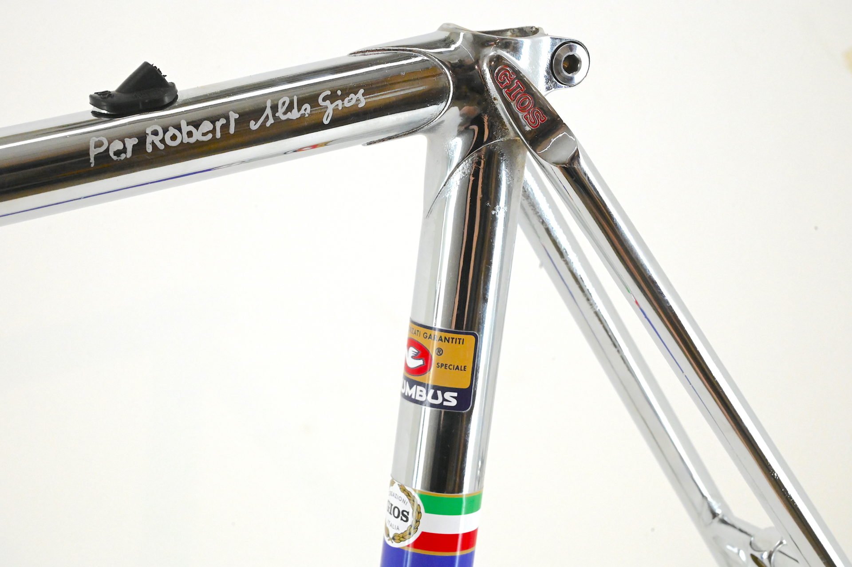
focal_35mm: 70
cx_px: 426
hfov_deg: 28.9
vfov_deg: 19.4
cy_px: 284
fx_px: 1656
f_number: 16
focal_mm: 70
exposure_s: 1/400
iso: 8000
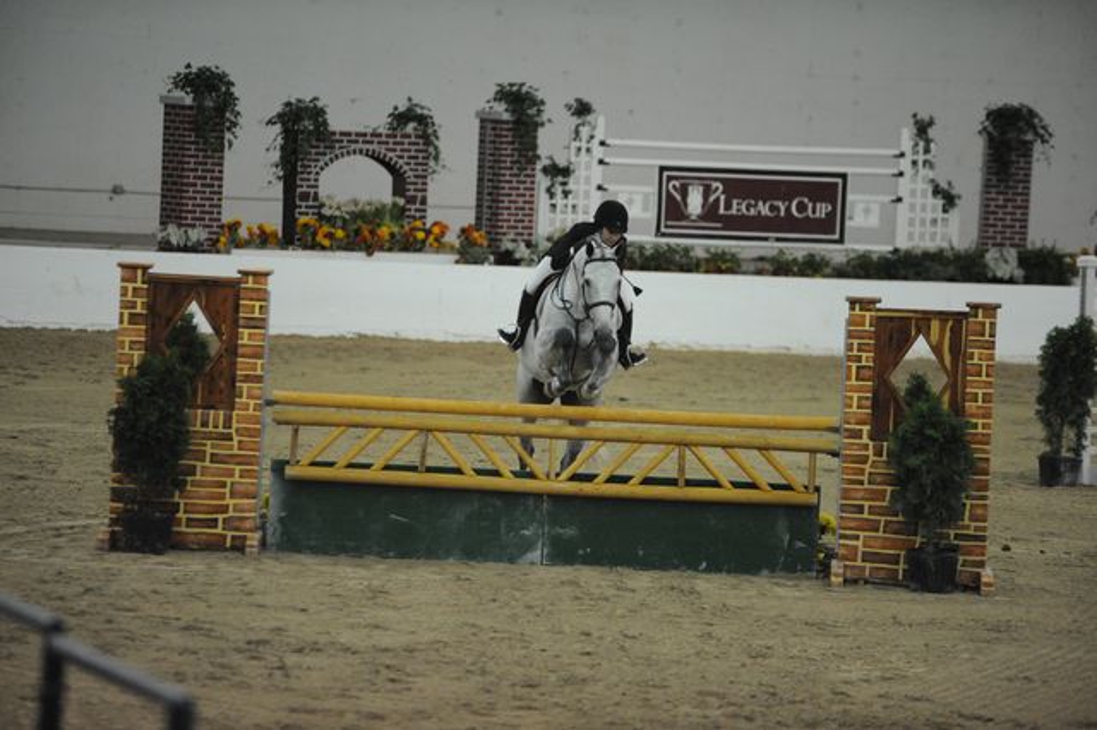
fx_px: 6091
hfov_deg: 10.3
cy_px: 365
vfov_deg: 6.9
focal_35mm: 200
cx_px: 548
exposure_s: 1/400
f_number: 2.8
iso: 6400
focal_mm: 200
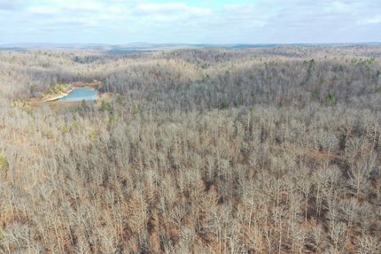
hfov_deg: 65.5
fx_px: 296
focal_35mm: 28
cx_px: 190
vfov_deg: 46.4
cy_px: 127
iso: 100
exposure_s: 1/200
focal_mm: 10.26
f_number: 5
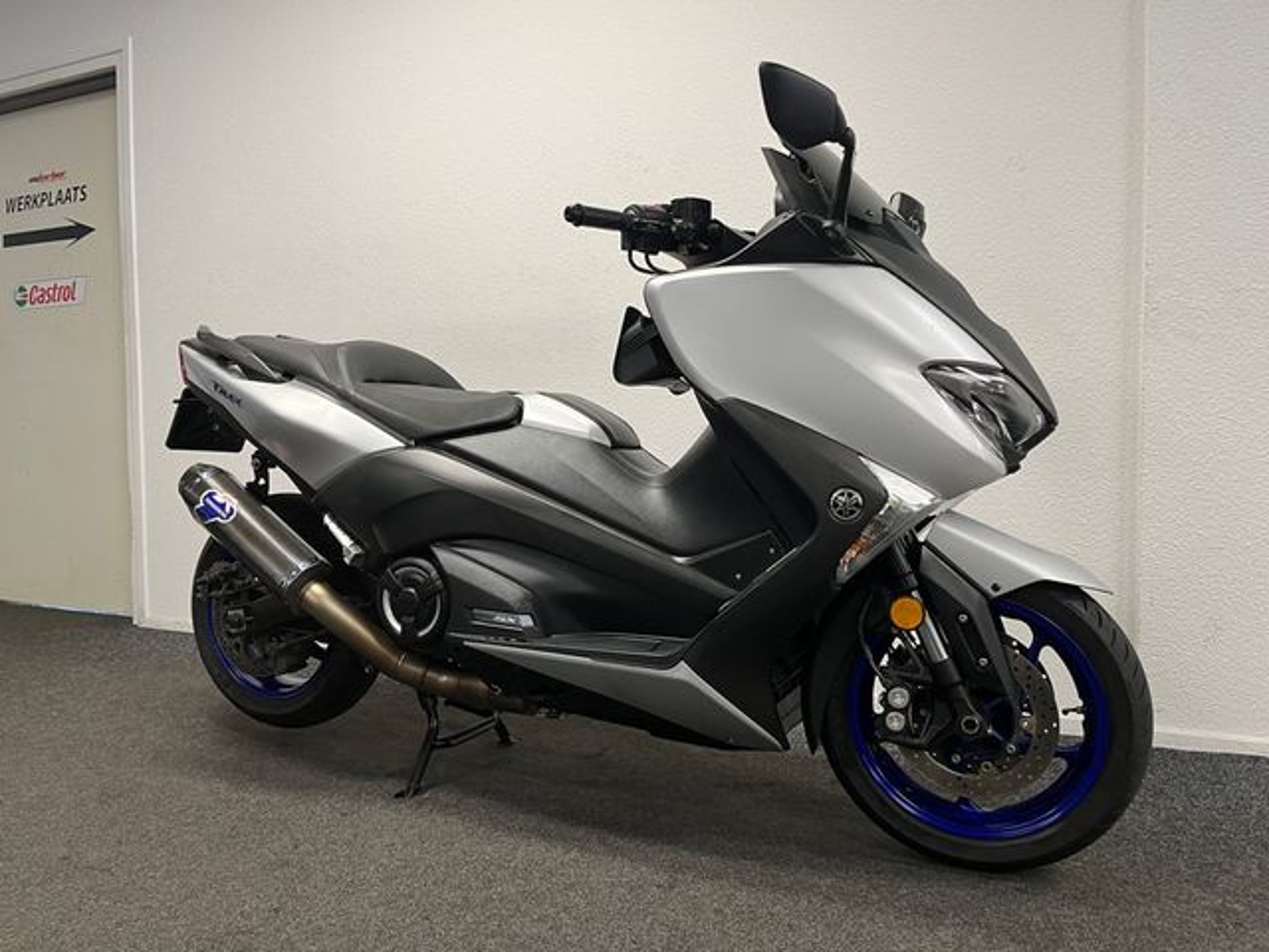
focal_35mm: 26
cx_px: 634
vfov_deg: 53.1
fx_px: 953
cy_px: 476
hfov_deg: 67.3
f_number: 1.6
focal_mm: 5.1
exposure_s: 1/50
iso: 64
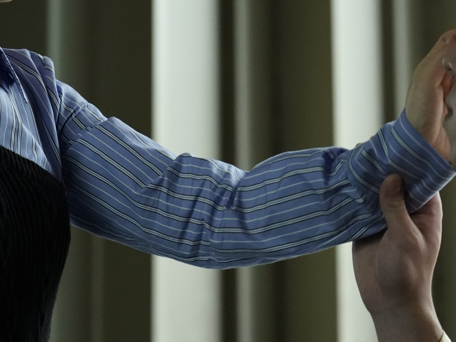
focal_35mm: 176
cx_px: 201
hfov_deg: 11.2
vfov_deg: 8.4
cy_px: 61
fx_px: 2319
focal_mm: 84
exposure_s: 1/50
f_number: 4
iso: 6400
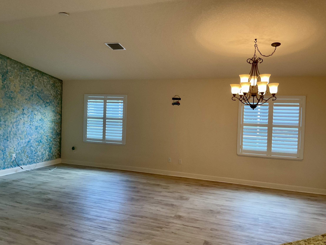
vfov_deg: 48.2
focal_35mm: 29
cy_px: 122
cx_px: 163
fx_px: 273
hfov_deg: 61.7
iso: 80
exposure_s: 1/60
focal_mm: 3
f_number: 1.8
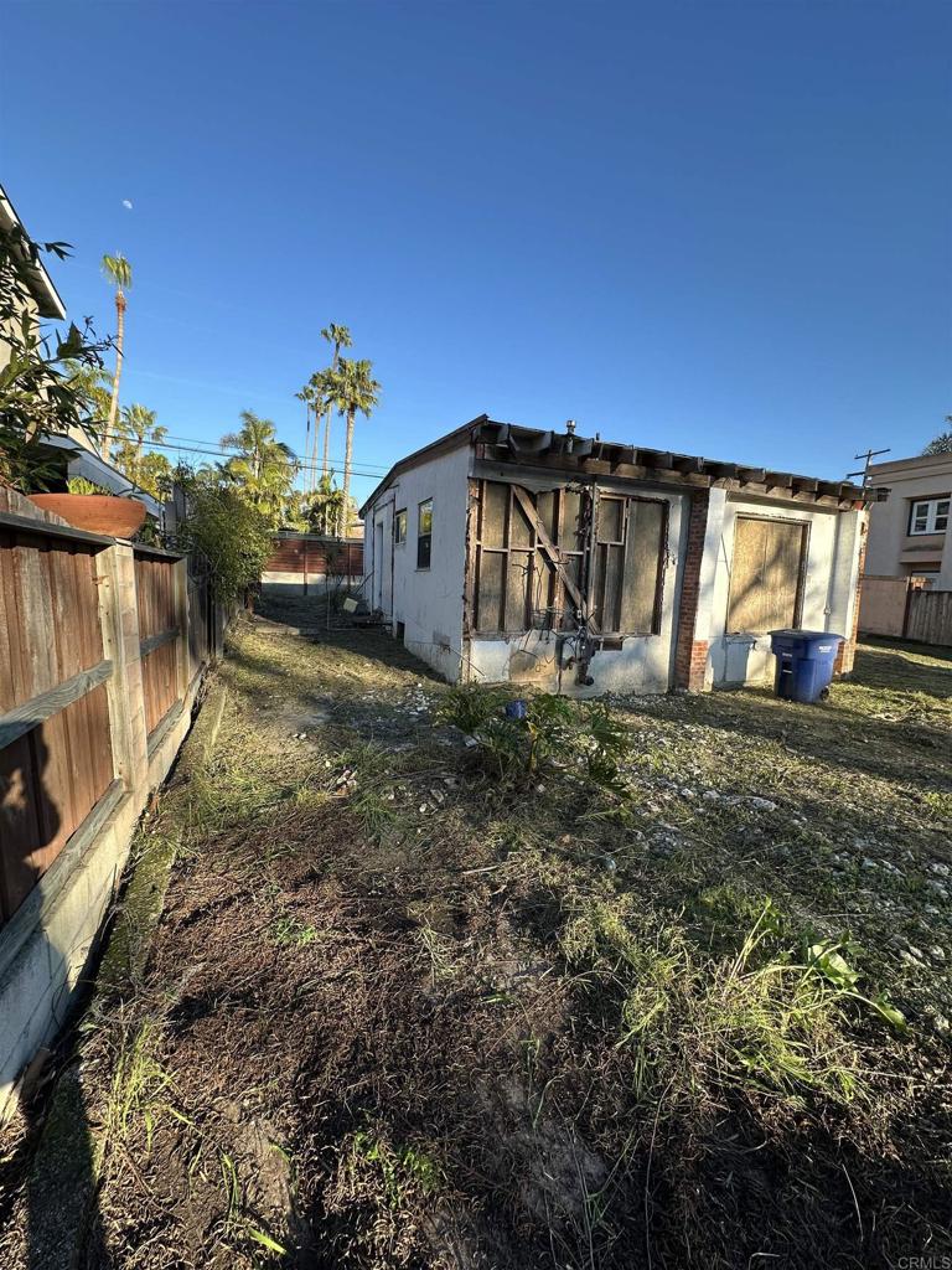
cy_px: 635
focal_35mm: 14
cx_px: 476
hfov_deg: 85.7
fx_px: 513
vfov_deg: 102.1
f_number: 2.2
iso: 40
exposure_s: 1/518
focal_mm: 2.22
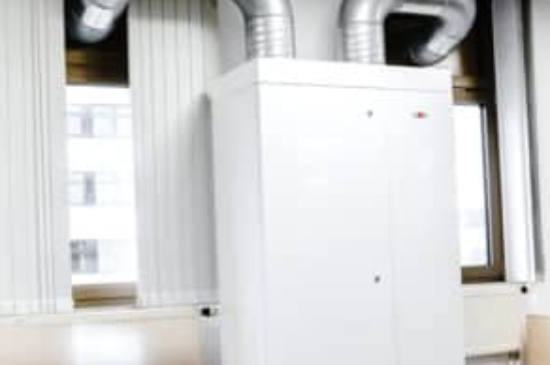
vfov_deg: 21.5
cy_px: 237
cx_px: 340
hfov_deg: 31.8
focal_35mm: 63
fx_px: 961
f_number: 2.2
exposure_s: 1/160
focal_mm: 35
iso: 320
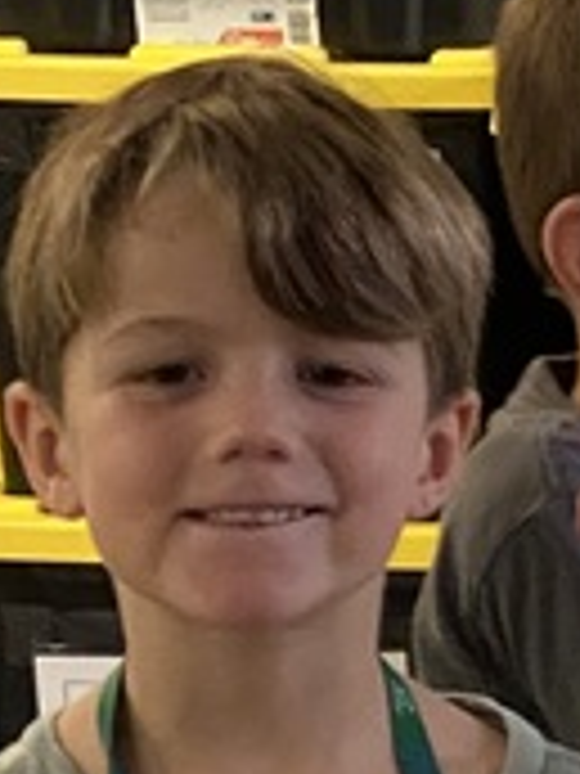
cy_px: 576
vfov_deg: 6.4
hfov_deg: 4.7
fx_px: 6903
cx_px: 1511
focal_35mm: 309
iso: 200
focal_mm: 6
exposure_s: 1/60
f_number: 2
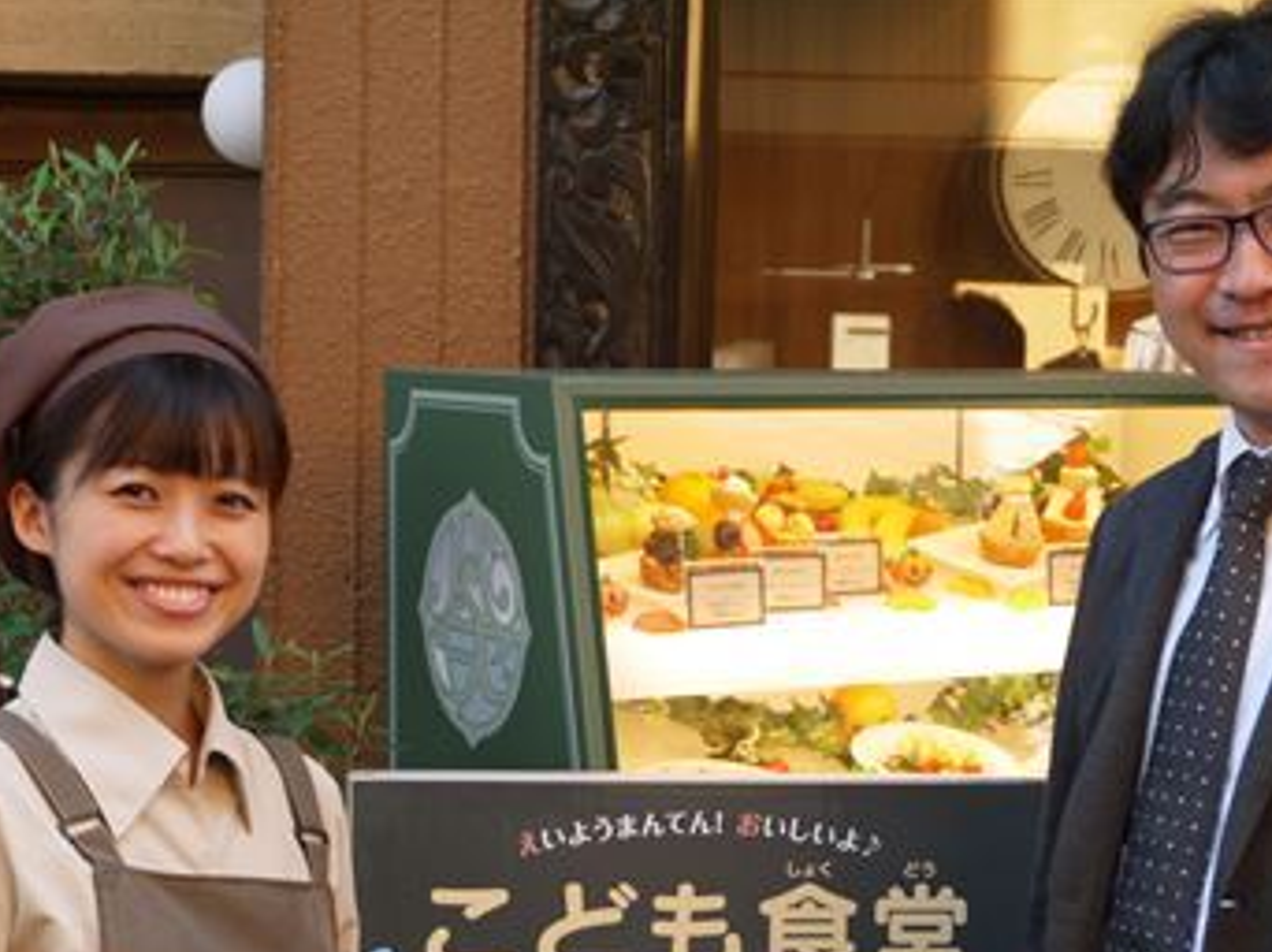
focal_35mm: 79
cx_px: 707
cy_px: 679
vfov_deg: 18.6
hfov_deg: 24.7
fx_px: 2901
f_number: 5.2
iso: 160
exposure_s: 1/60
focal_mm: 27
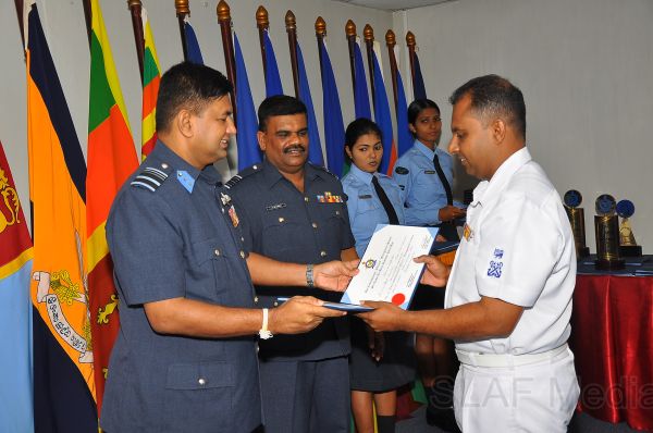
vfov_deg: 29.8
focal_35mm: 45
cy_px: 216
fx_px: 815
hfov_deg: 43.7
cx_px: 326
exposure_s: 1/90
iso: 250
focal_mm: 30
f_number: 5.6
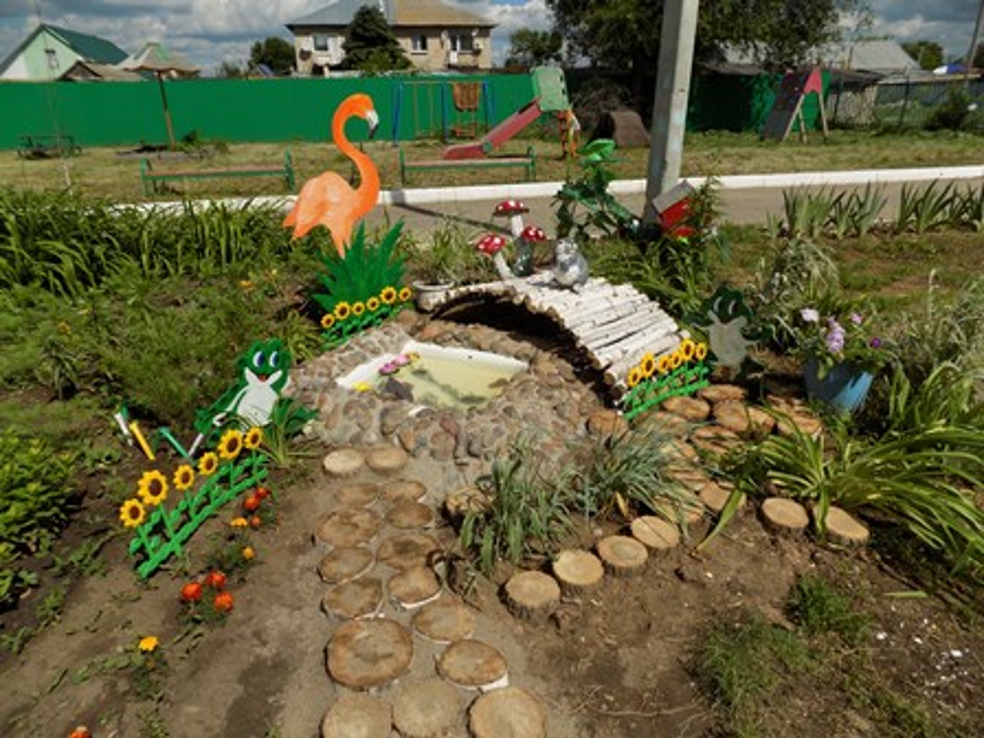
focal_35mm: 23
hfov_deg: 73.9
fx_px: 654
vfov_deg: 58.9
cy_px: 369
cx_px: 492
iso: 80
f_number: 9.9
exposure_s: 1/250
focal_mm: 4
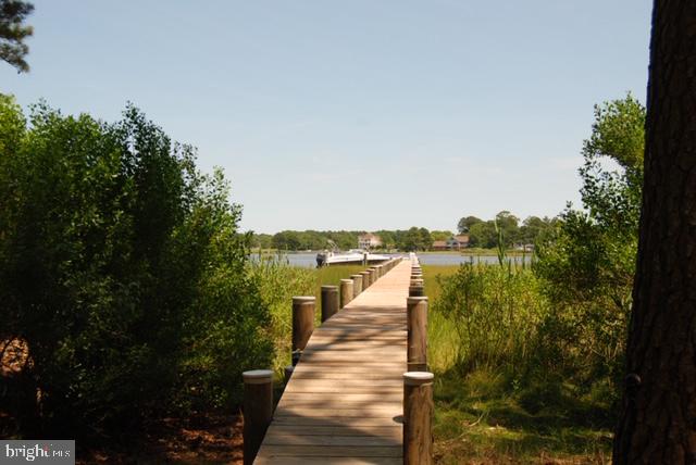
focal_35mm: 48
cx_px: 348
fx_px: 929
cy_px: 232
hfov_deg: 41.1
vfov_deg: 28.1
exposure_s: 1/250
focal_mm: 32
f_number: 8
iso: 125
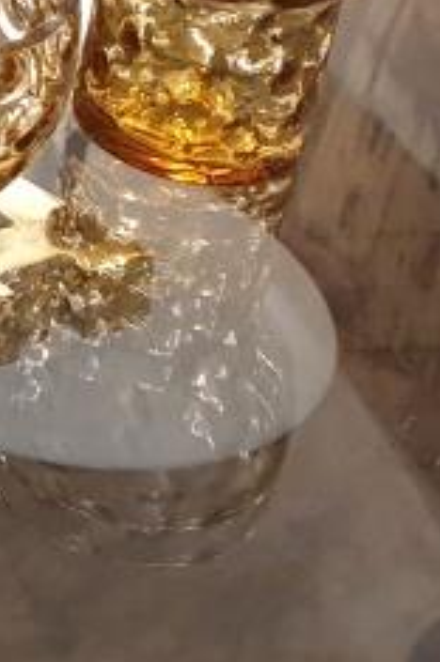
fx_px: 2170
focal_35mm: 118
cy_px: -121
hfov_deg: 9.3
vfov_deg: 16.7
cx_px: -869
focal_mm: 4.3
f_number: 2.4
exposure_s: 1/50
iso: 160
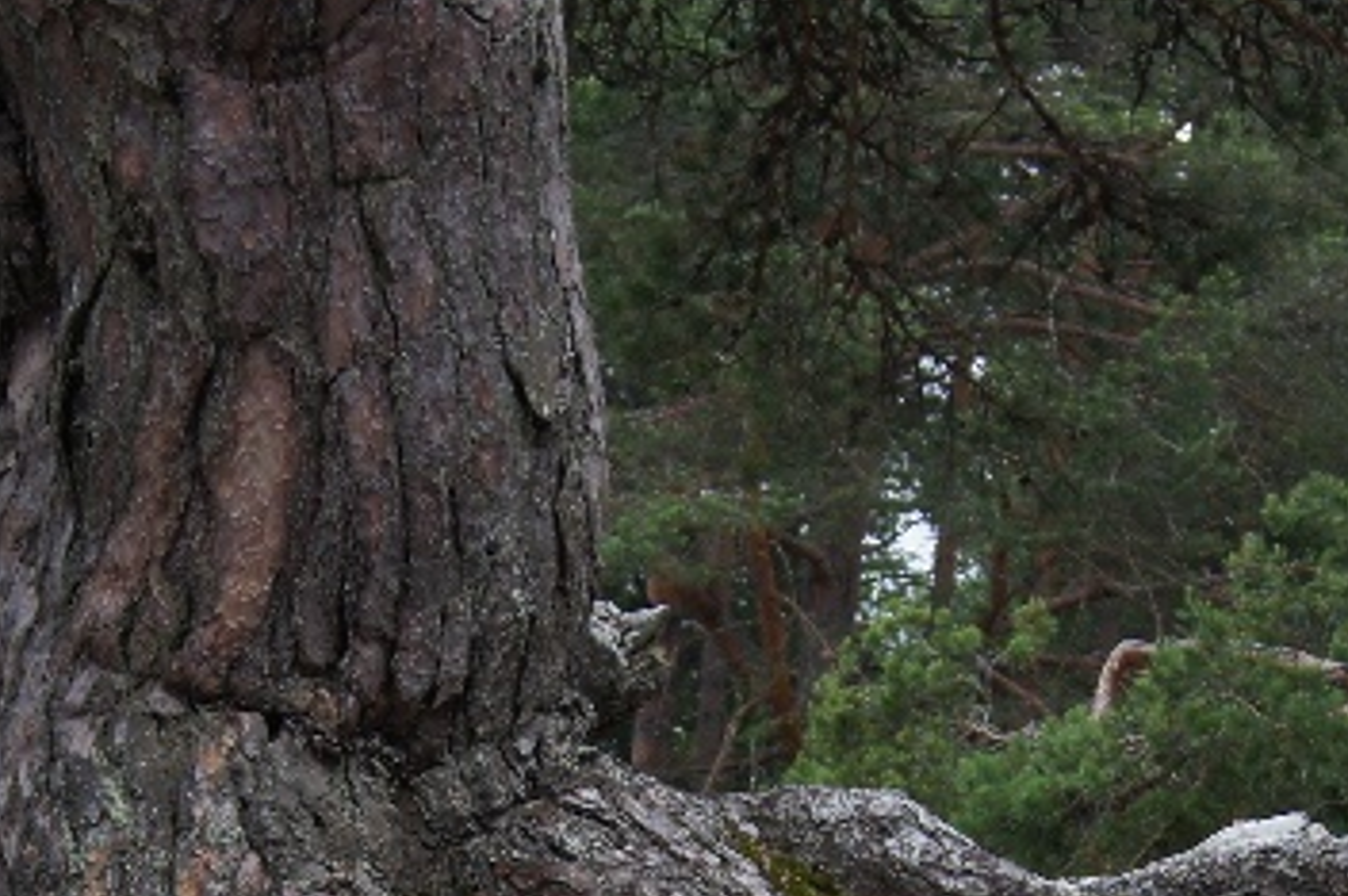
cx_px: 494
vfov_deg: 10.0
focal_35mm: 133
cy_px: 1225
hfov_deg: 15.4
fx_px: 4975
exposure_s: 1/160
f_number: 4.5
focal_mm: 26
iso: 100
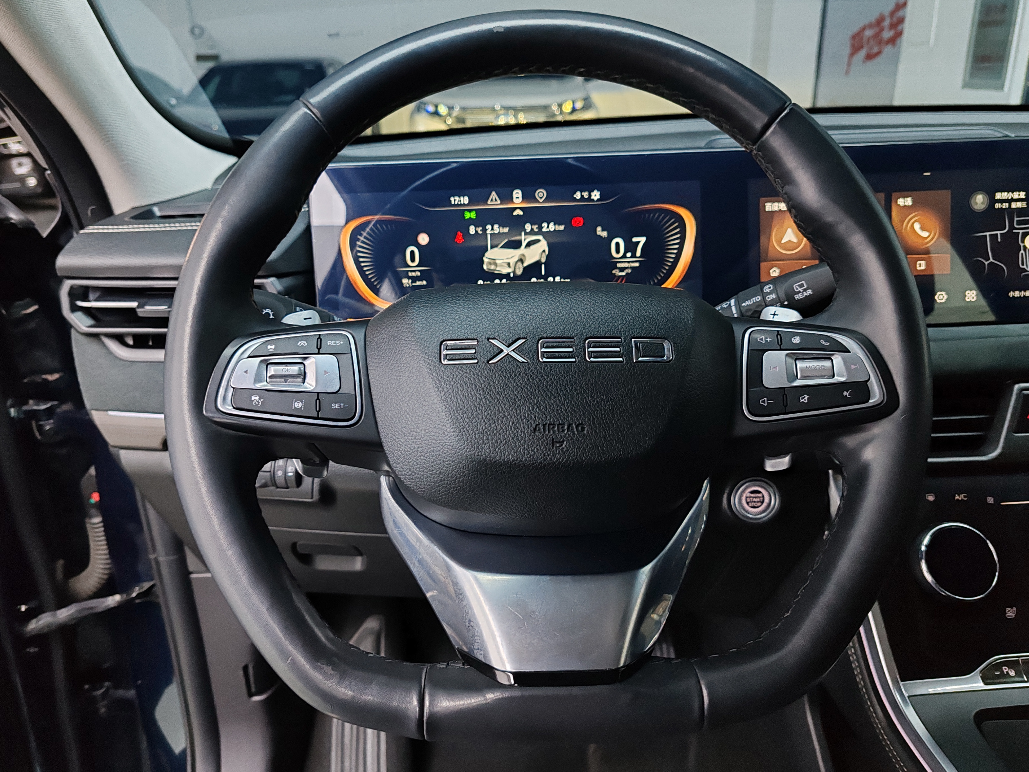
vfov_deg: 51.4
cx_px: 514
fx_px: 803
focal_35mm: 27
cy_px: 386
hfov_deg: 65.3
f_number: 1.9
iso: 1000
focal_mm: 6.12
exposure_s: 1/50
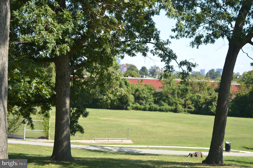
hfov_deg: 28.1
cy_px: 84
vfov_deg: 18.9
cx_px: 126
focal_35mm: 72
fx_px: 505
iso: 100
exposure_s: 1/200
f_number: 6.3
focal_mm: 48
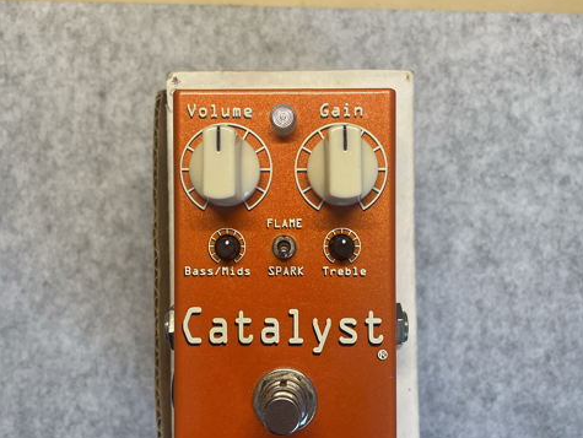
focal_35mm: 35
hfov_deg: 52.6
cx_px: 292
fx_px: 590
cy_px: 269
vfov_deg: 40.5
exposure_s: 1/121
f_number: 1.6
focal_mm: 4.2
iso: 100
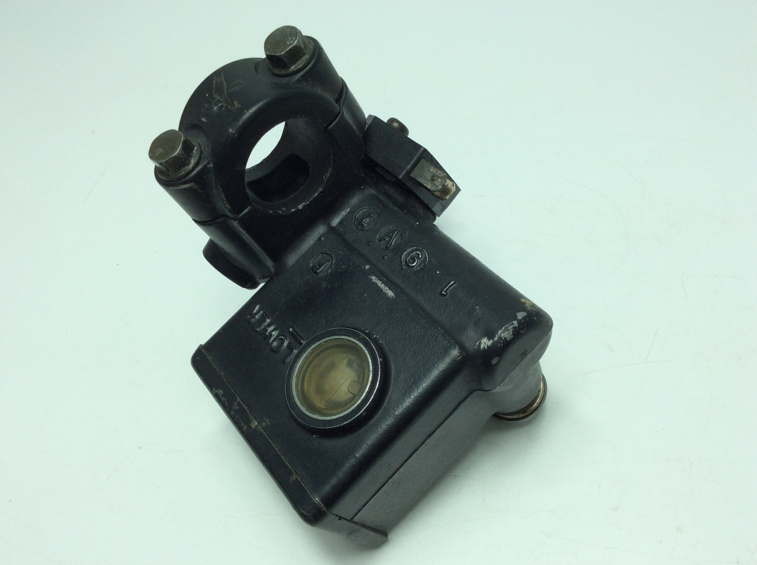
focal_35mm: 32
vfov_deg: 44.1
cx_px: 378
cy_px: 282
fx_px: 699
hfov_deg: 56.9
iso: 32
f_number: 2.4
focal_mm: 3.3
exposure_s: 1/408
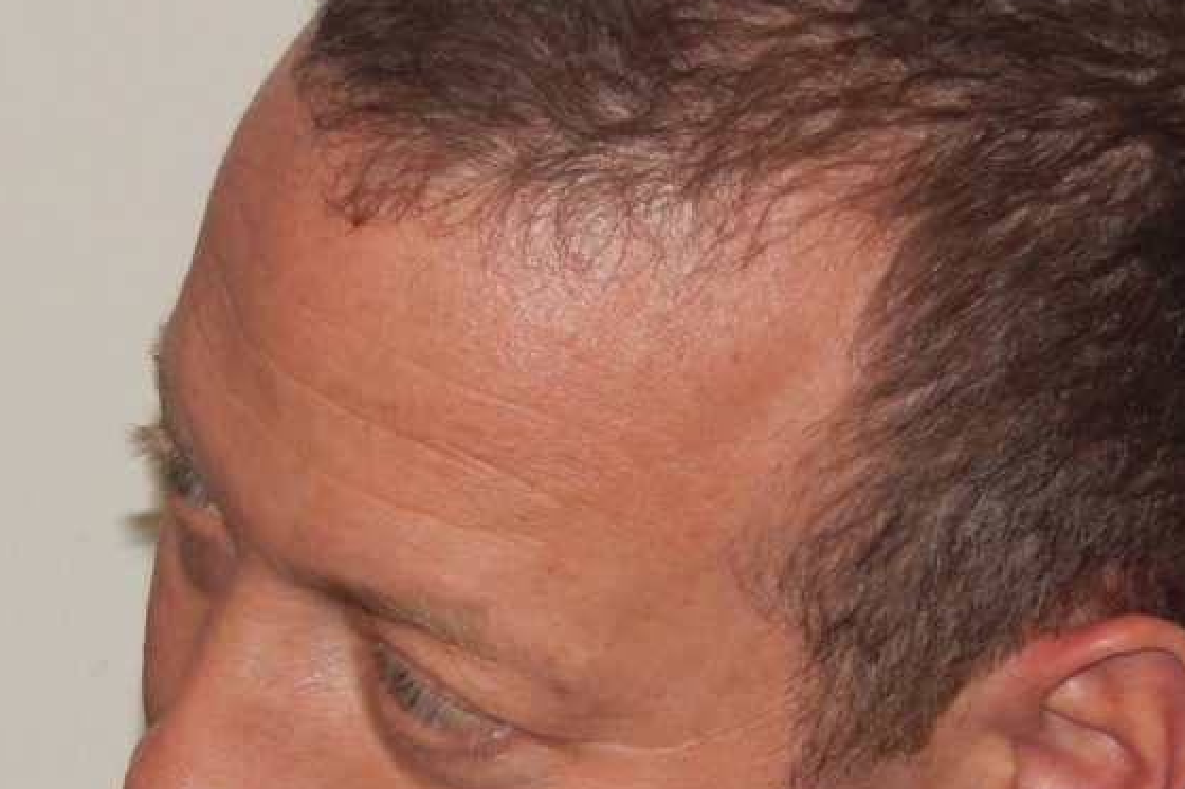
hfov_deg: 5.9
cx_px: 497
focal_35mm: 350
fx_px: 11517
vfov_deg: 3.9
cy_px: 677
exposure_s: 1/30
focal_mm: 32.8
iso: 200
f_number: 5.3
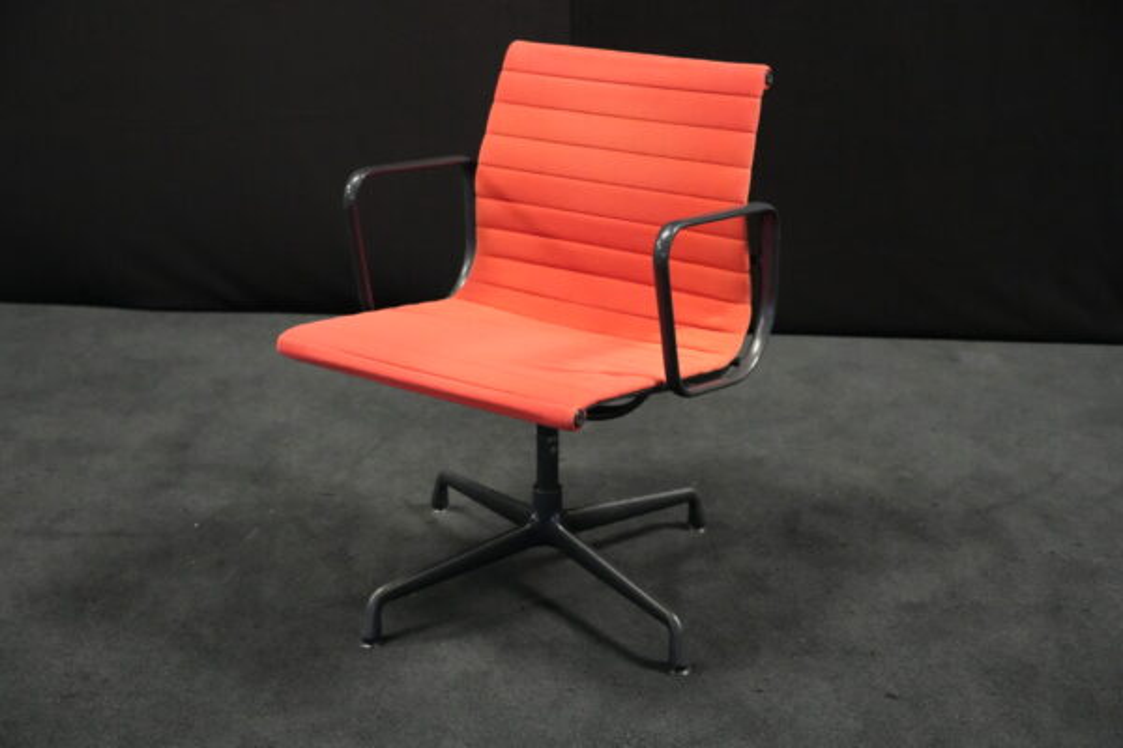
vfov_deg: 30.5
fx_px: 1372
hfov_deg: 44.5
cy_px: 374
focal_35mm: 44
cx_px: 562
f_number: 4
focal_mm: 44
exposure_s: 1/50
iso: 12800
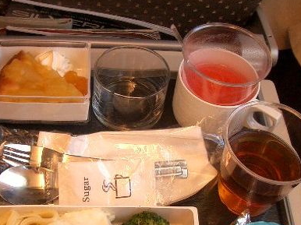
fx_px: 513
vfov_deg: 24.5
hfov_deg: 32.3
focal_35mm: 59
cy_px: 172
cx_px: 88
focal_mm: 5.8
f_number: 2.6
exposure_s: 1/40
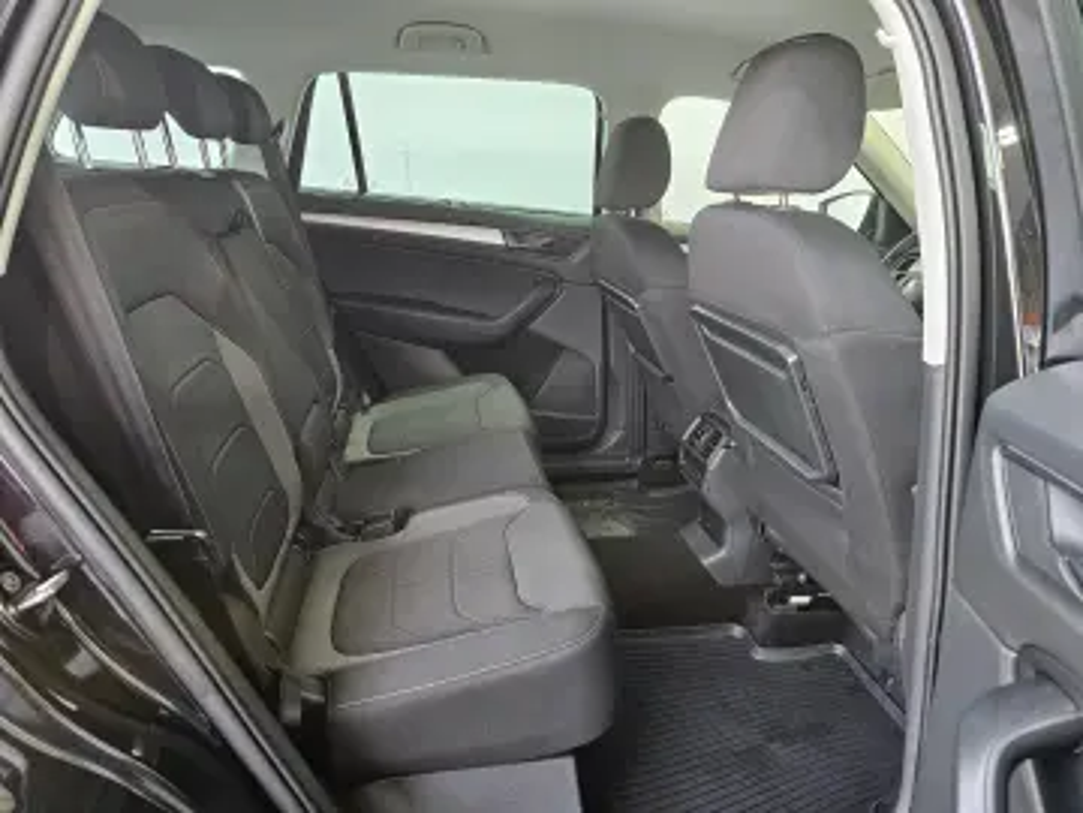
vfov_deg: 58.9
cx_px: 542
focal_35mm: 23
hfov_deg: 73.9
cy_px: 406
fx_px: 720
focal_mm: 6.3
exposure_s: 1/200
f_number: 1.7
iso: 640
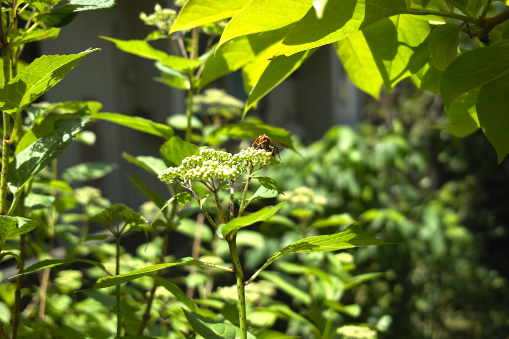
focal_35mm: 41
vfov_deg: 32.6
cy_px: 170
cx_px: 254
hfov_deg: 47.4
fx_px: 579
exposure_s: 1/500
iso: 50
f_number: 2.8
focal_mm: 24.2
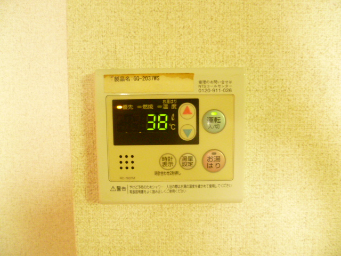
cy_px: 128
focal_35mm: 28
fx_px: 276
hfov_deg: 63.4
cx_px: 170
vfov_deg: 49.7
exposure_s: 1/25
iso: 800
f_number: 2.8
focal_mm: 5
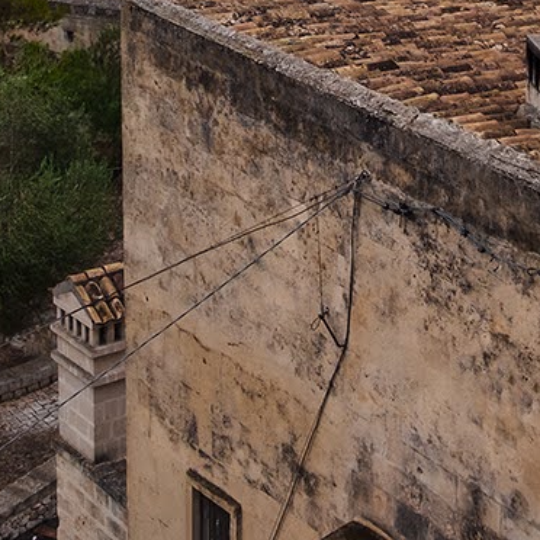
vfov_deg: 15.0
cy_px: -150
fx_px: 1959
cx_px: 463
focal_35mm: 111
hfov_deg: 15.5
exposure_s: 1/250
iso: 200
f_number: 7.1
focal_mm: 18
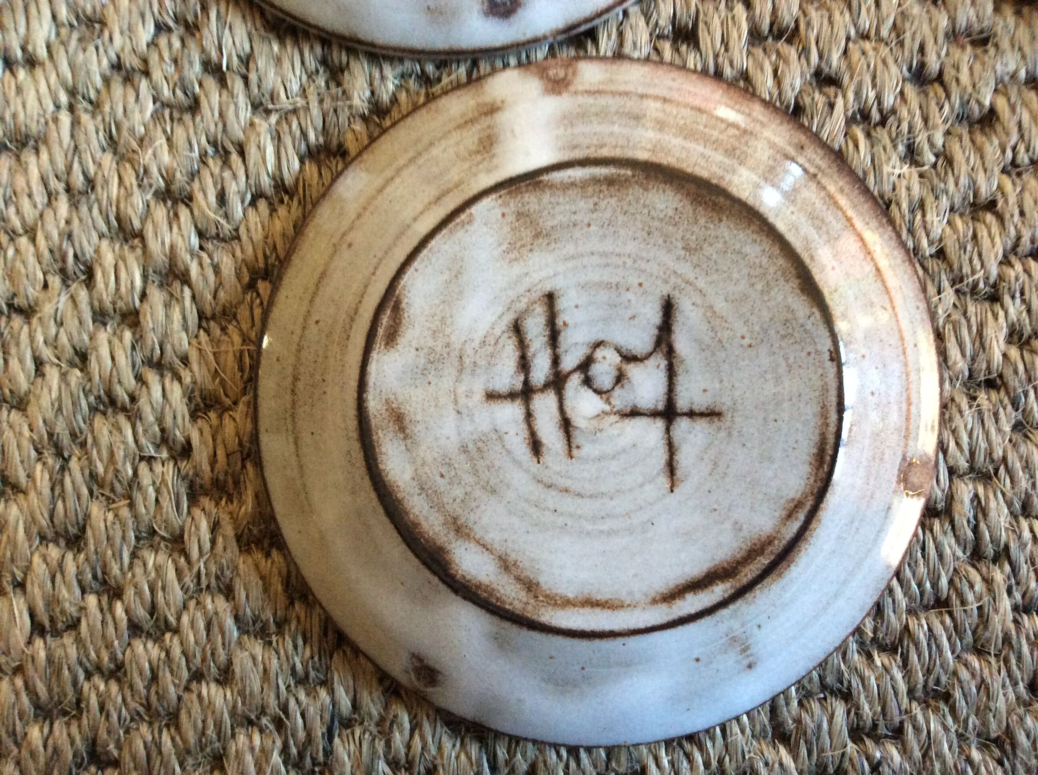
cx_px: 519
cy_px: 388
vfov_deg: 44.1
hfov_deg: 56.9
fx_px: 958
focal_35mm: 32
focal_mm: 3.3
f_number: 2.4
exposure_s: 1/17
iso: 250
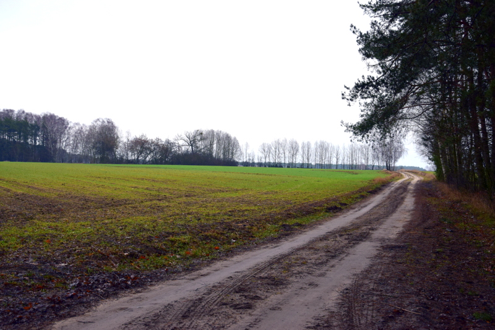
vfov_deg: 28.1
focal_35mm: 48
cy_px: 165
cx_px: 248
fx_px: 660
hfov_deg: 41.1
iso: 400
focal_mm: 32
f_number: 7.1
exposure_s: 1/30
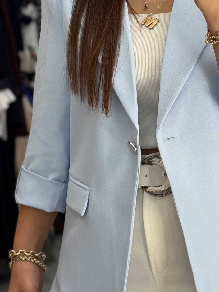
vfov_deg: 15.5
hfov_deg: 11.6
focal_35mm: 127
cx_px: 181
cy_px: 104
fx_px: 1071
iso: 64
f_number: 1.78
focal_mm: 6.76
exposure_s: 1/144
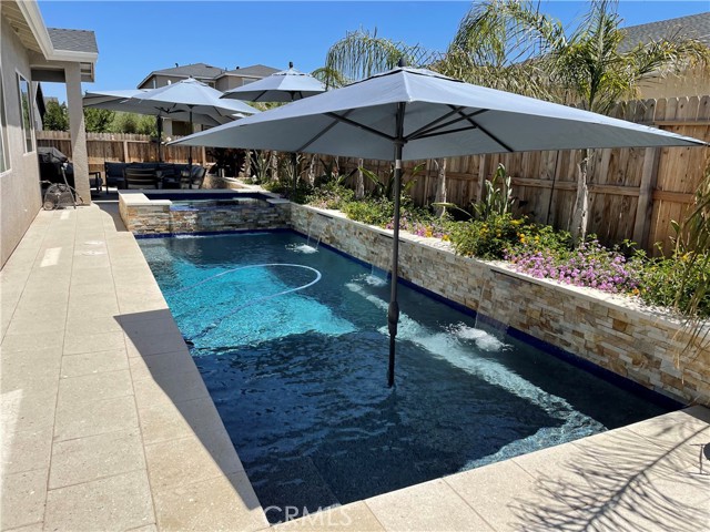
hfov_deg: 67.3
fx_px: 533
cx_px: 355
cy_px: 266
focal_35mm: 26
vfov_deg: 53.1
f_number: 1.6
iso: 32
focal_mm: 4.2
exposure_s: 1/4000
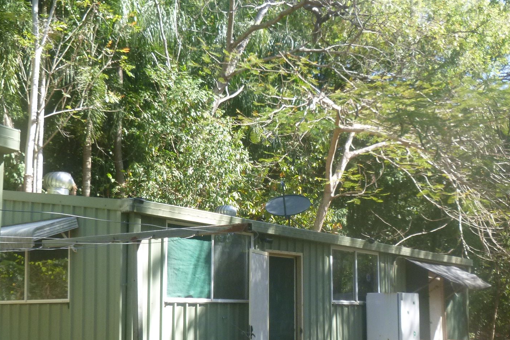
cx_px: 240
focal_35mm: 47
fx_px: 666
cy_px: 233
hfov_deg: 41.9
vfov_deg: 28.4
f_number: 3.9
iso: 100
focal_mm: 4.5
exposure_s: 1/100
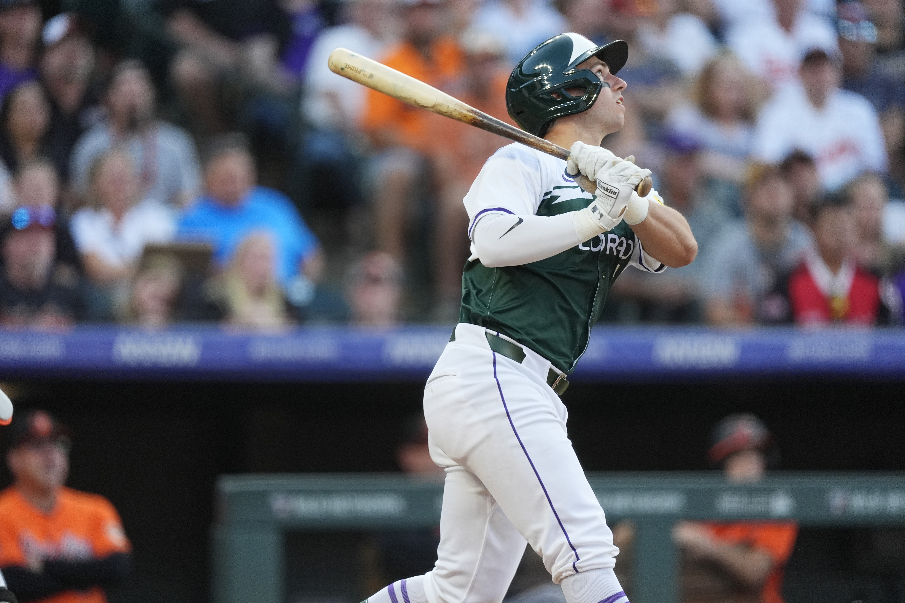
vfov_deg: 2.3
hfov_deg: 3.4
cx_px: 452
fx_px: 15082
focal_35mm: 600
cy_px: 302
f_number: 4
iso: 2000
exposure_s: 1/2000
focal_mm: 600
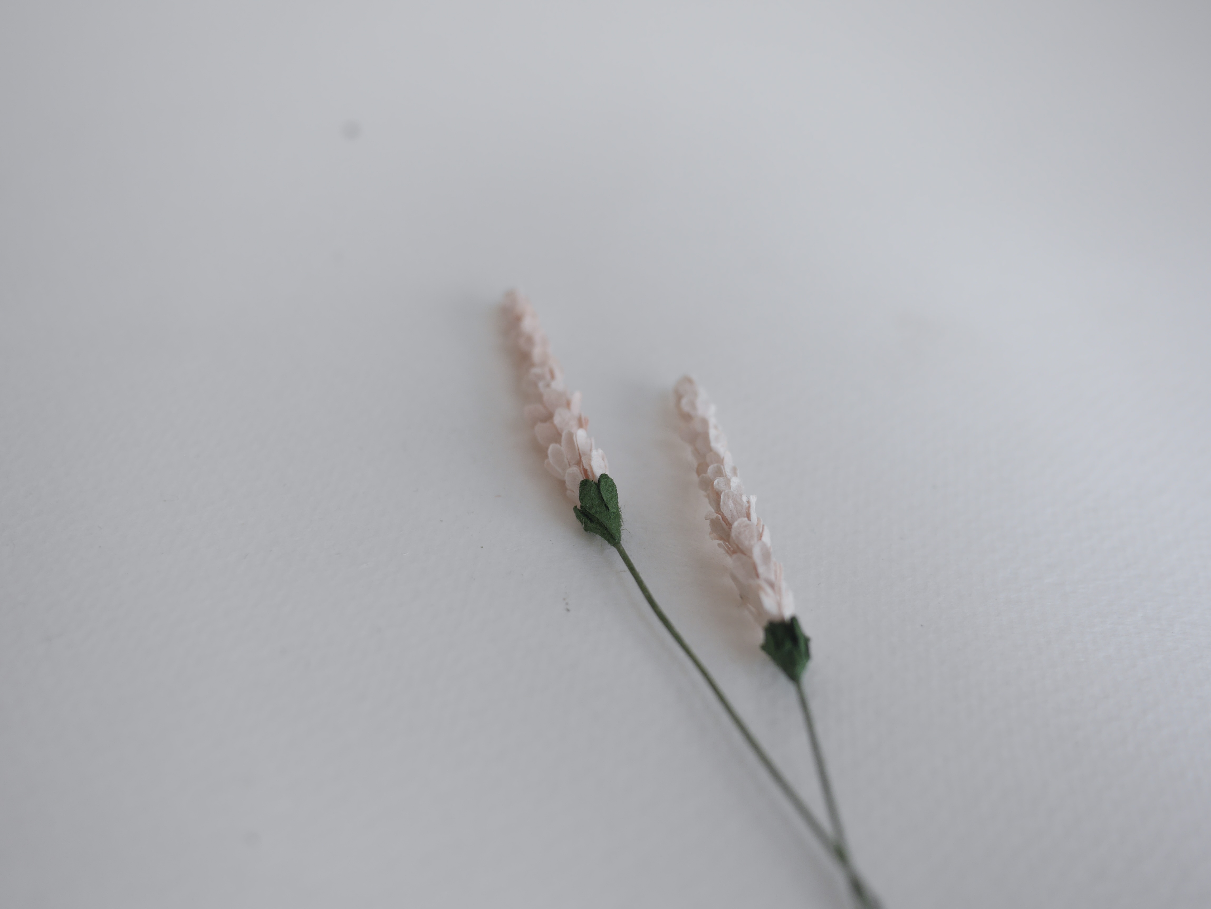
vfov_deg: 36.0
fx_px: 1400
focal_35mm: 40
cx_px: 606
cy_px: 454
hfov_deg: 46.8
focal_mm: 20
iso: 200
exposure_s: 1/250
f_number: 2.5
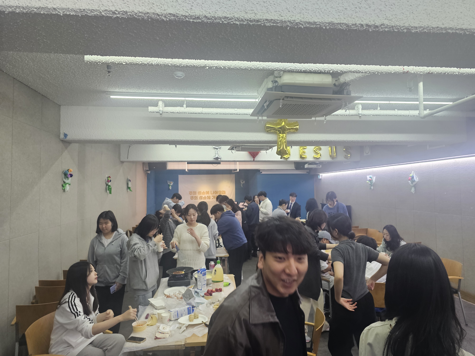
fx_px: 316
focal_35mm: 23
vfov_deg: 58.9
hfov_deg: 73.9
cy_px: 178
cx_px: 238
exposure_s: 1/120
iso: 250
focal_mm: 6.3
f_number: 1.7
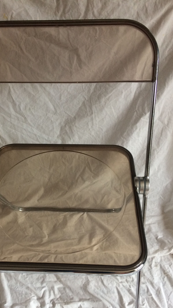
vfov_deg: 53.7
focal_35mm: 37
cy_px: 180
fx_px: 302
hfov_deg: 31.8
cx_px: 64
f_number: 2.2
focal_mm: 4.15
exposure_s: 1/33
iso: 125
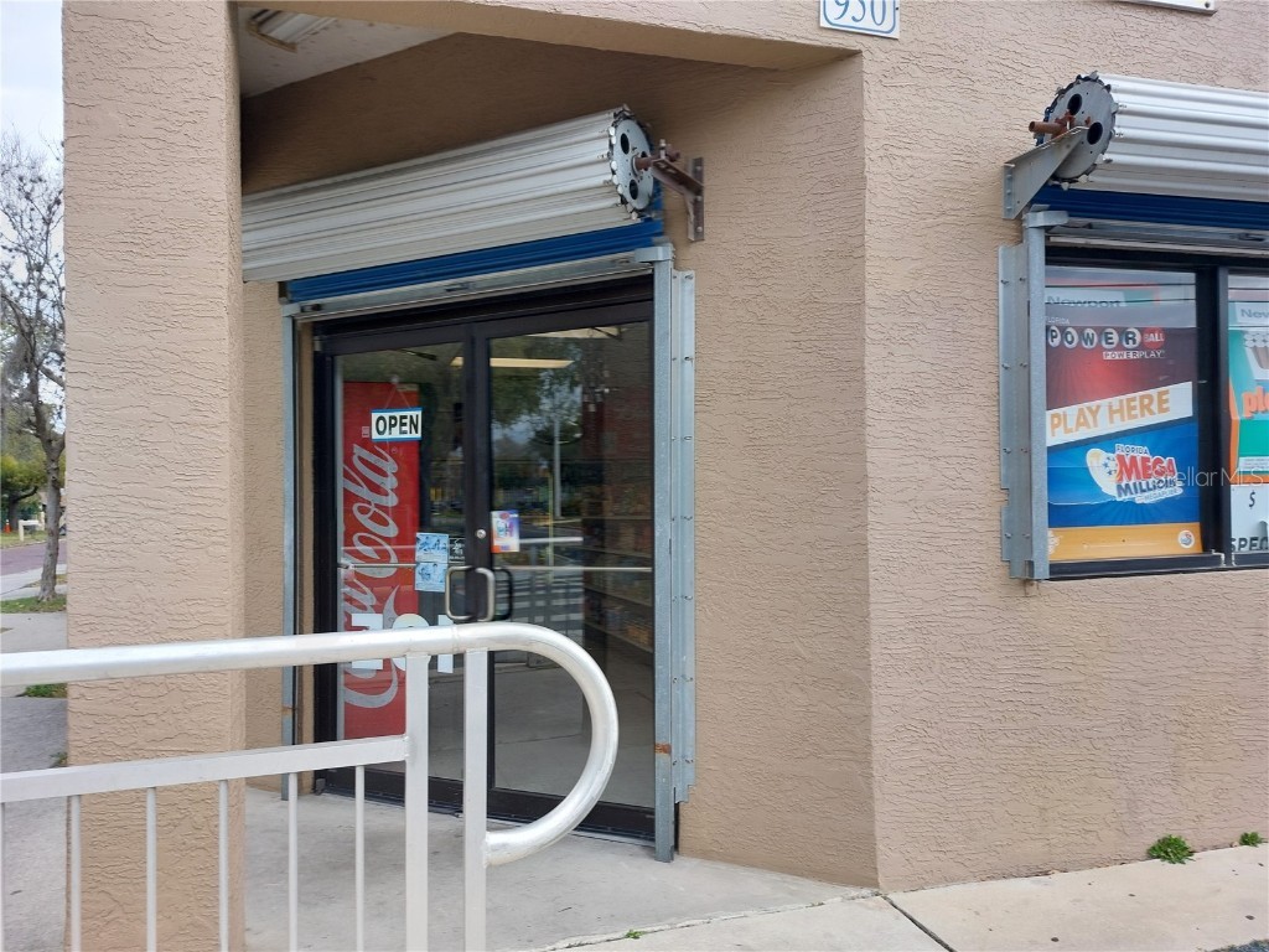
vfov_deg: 56.8
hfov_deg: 71.6
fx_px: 880
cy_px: 476
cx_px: 634
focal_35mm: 24
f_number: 1.8
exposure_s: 1/327
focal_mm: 5.23
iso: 25
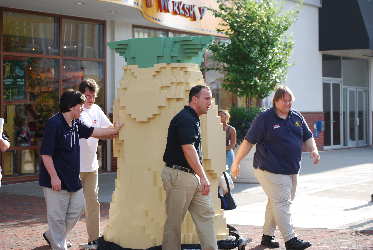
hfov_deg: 24.6
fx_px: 856
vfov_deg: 16.6
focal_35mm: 82
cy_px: 125
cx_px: 186
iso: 110
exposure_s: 1/125
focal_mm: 55
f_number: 5.6
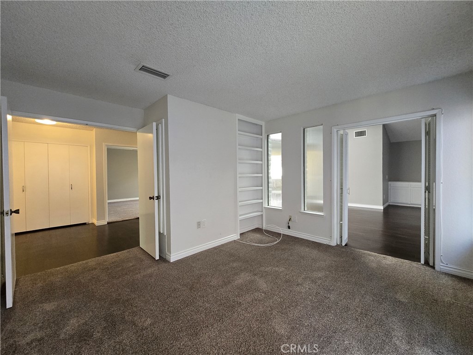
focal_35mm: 13
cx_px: 236
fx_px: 178
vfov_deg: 89.9
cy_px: 178
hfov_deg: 106.2
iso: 640
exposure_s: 1/60
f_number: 2.2
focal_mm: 2.2
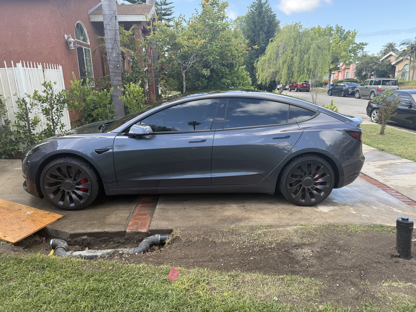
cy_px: 156
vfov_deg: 56.8
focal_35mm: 24
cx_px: 208
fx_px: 288
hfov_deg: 71.6
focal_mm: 6.76
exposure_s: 1/654
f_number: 1.78
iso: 80
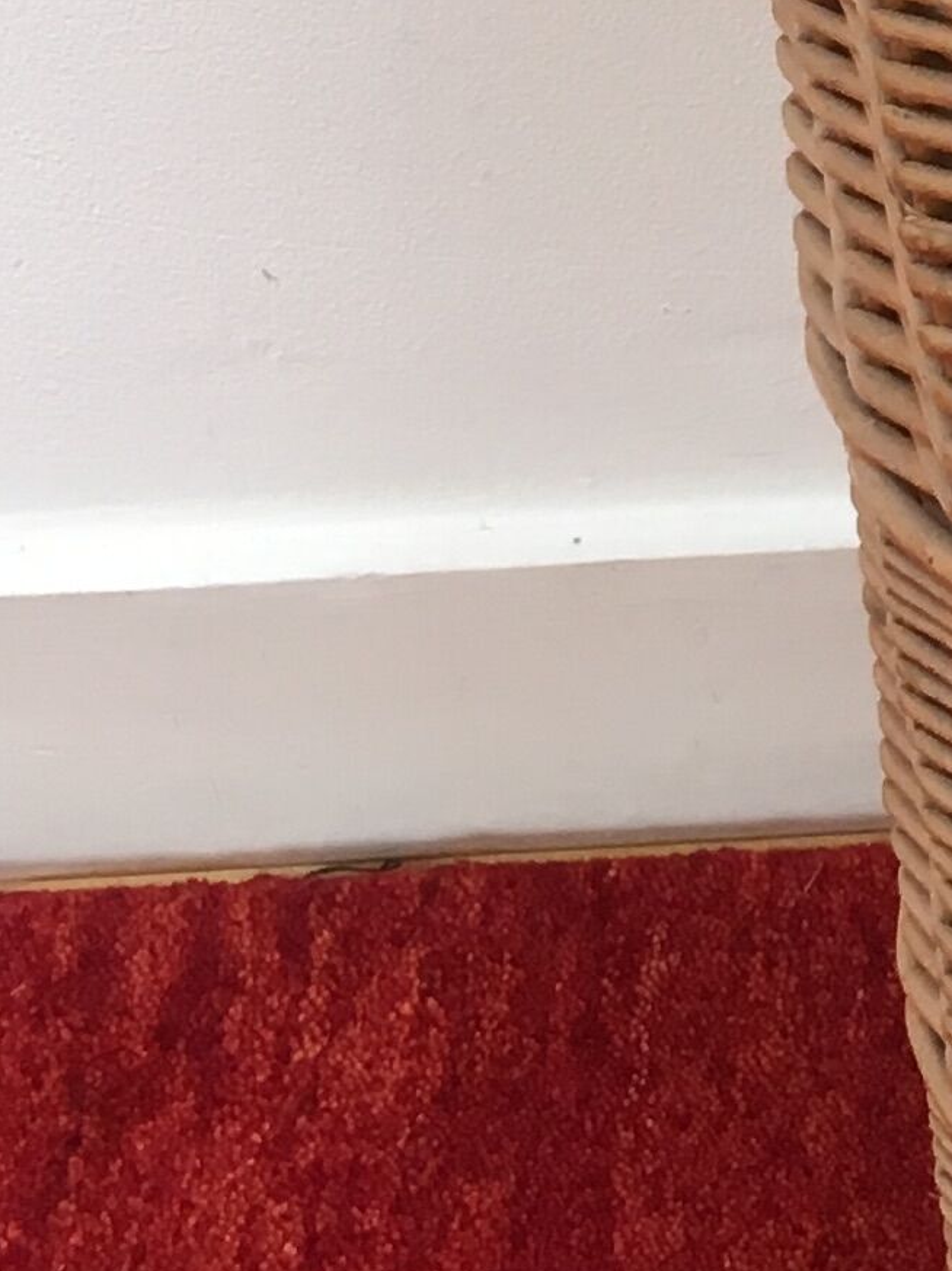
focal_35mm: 134
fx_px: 4917
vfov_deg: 14.2
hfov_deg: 10.5
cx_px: 1639
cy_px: -329
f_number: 2.2
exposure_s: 1/33
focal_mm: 4.15
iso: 40
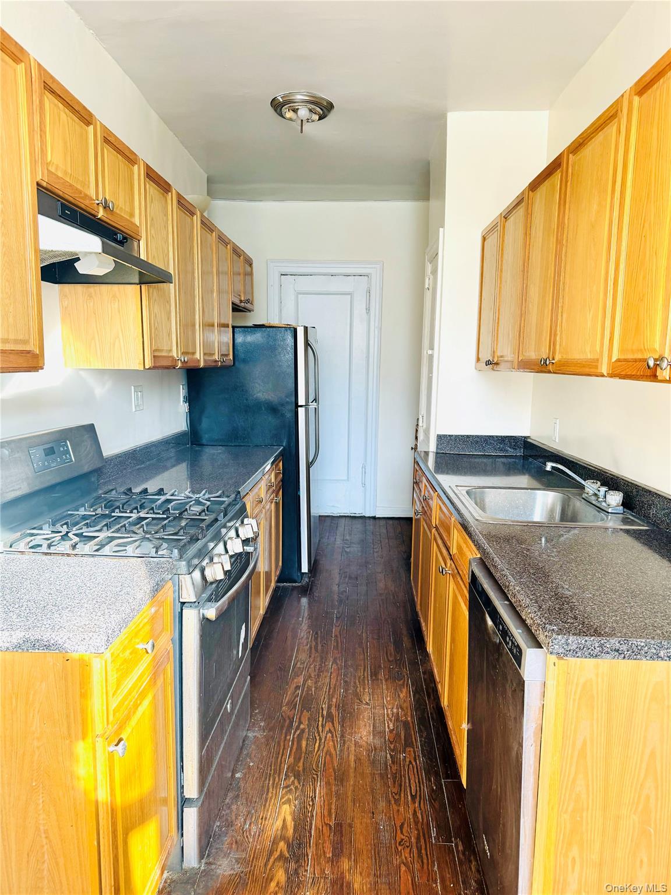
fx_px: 620
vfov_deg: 71.6
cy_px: 448
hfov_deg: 56.8
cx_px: 336
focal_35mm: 24
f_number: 1.78
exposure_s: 1/121
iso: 125
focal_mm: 6.76
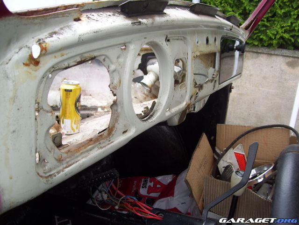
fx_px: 311
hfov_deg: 51.3
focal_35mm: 36
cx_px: 150
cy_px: 112
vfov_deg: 39.8
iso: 80
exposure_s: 1/80
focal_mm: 6
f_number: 2.7
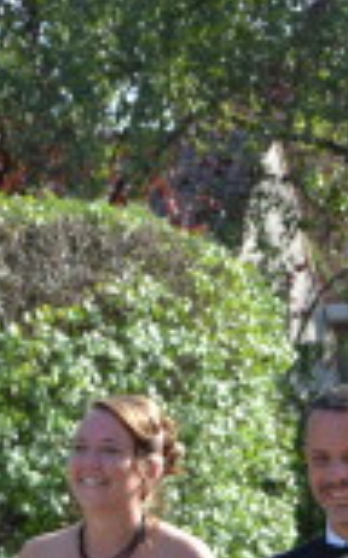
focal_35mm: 263
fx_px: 3992
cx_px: -413
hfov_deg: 4.9
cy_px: 544
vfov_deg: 8.0
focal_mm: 55
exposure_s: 1/125
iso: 125
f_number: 5.6
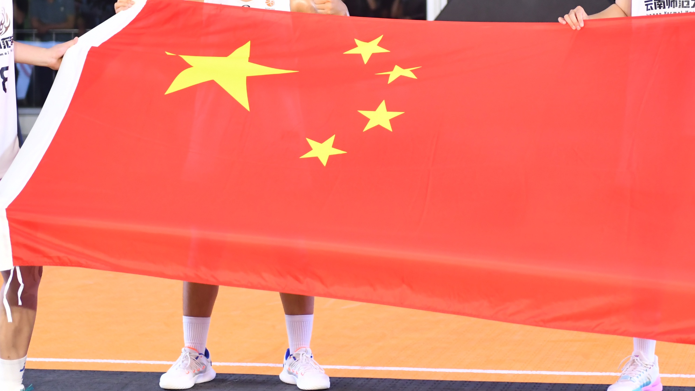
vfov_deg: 9.1
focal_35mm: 133
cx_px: 438
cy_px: 68
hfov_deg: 16.1
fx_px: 2451
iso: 1250
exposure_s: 1/800
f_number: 2.8
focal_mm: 60
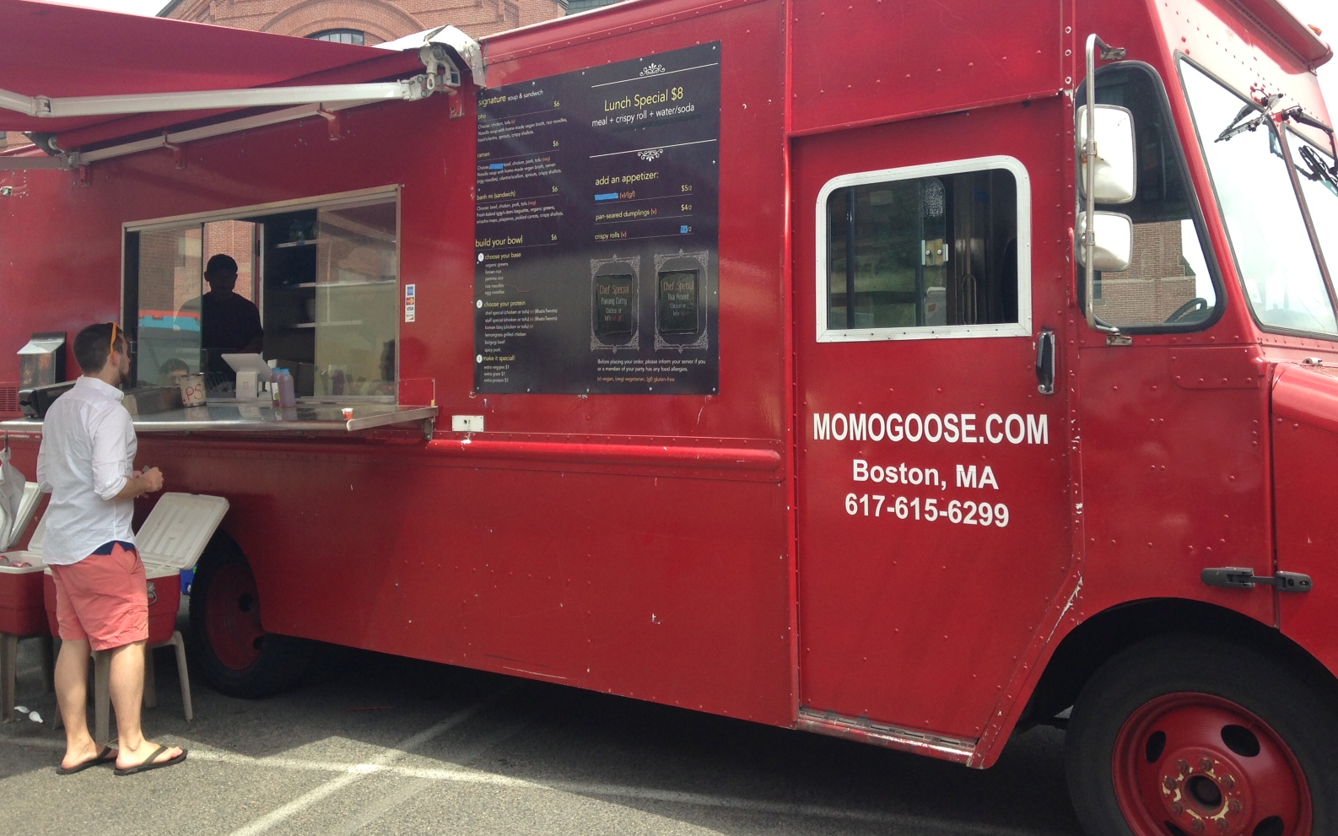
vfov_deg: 35.2
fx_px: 1313
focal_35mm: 36
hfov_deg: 54.0
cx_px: 667
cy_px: 331
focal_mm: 4.13
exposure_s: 1/467
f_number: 2.4
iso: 50
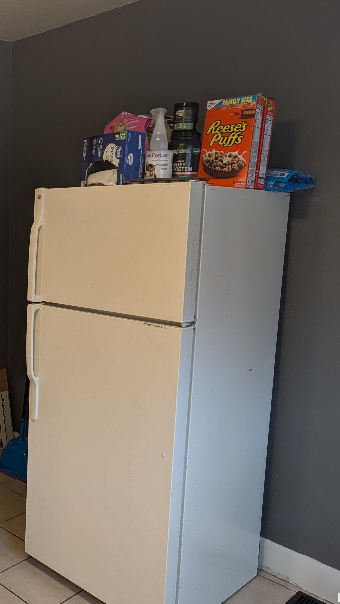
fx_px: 561
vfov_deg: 56.6
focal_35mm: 35
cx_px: -26
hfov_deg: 30.5
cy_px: 303
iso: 144
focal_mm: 6.9
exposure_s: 1/60
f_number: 1.68
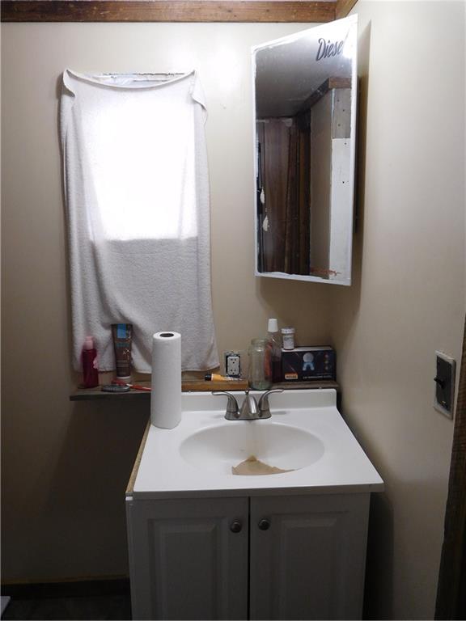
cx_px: 233
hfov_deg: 54.9
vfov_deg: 69.4
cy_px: 310
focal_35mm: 25
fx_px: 449
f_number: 3.4
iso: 220
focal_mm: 4.5
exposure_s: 1/30
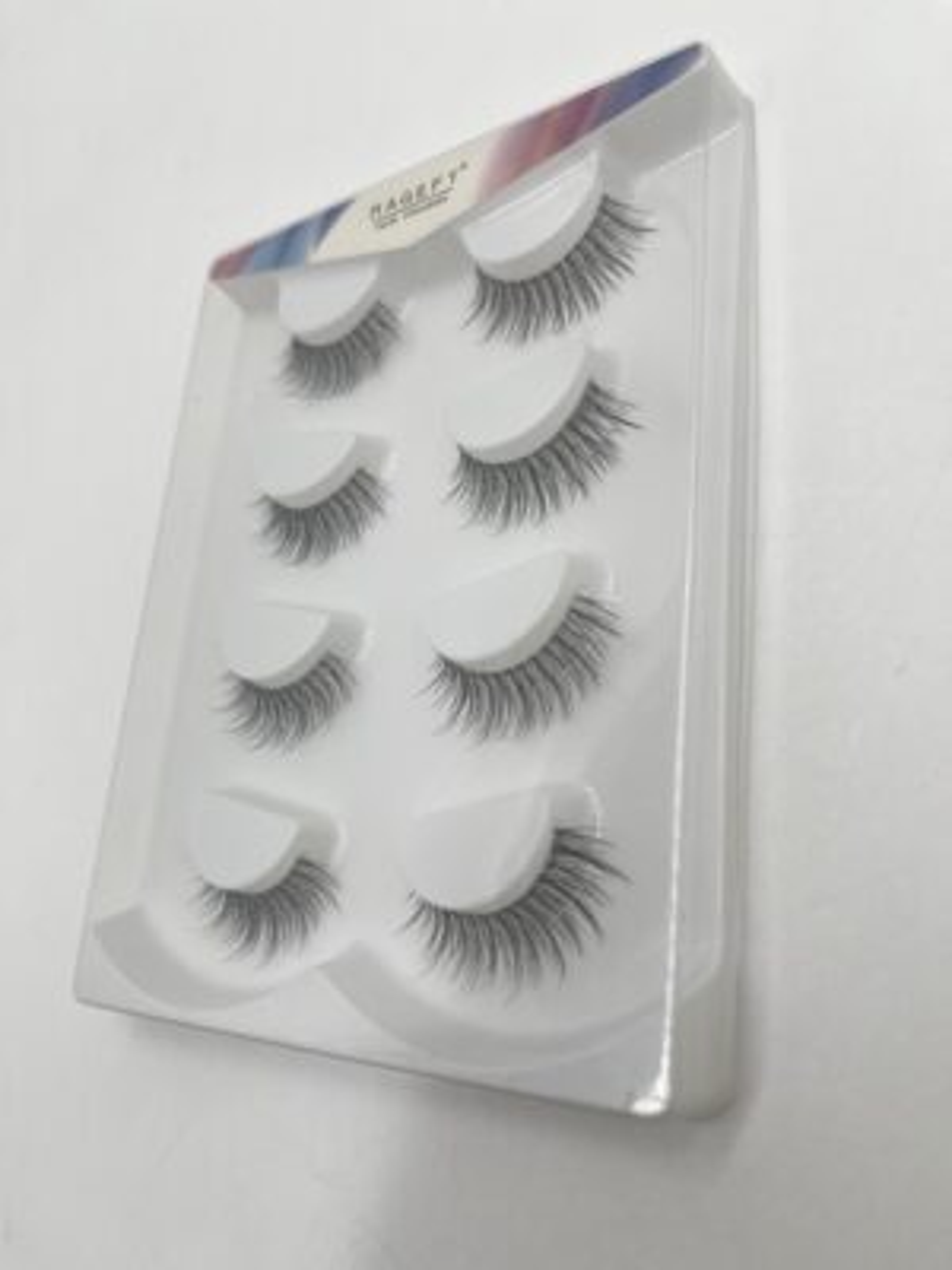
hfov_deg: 54.9
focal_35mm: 25
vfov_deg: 69.4
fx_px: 917
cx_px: 476
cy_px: 635
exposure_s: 1/518
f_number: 1.6
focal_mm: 5.1
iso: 50
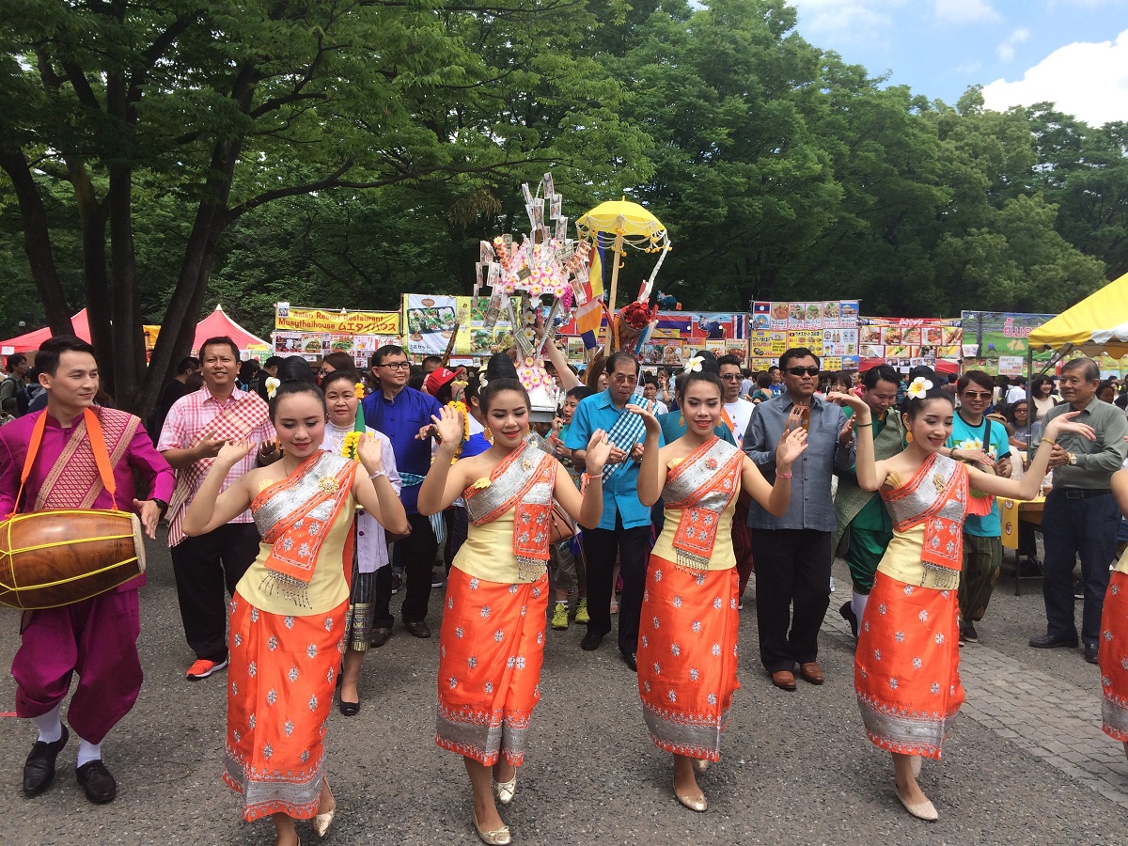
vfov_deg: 48.2
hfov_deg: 61.7
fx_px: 945
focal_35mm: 29
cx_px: 564
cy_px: 423
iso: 32
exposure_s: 1/1026
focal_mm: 4.15
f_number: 2.2
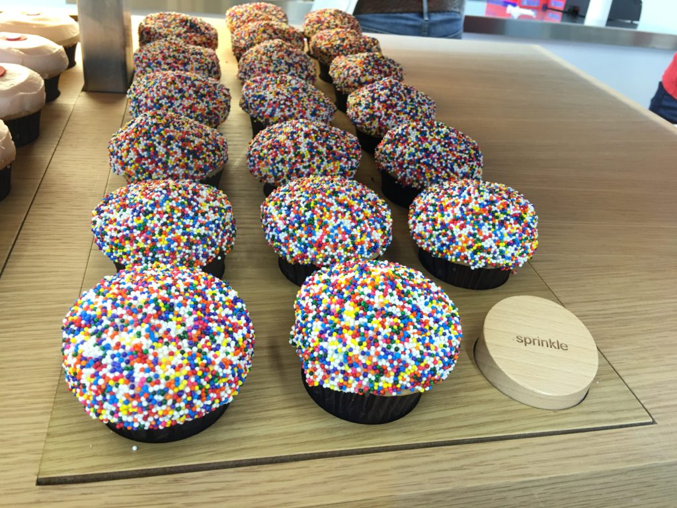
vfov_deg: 48.2
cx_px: 338
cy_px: 254
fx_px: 567
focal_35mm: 29
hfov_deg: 61.7
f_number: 2.2
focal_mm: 4.15
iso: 40
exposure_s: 1/15
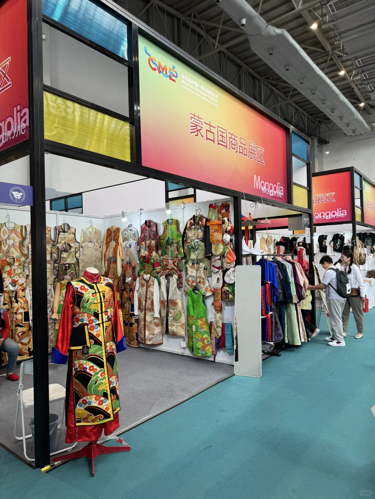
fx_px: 347
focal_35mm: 24
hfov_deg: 56.8
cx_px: 188
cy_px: 250
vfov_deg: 71.6
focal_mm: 6.76
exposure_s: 1/100
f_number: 1.78
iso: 80
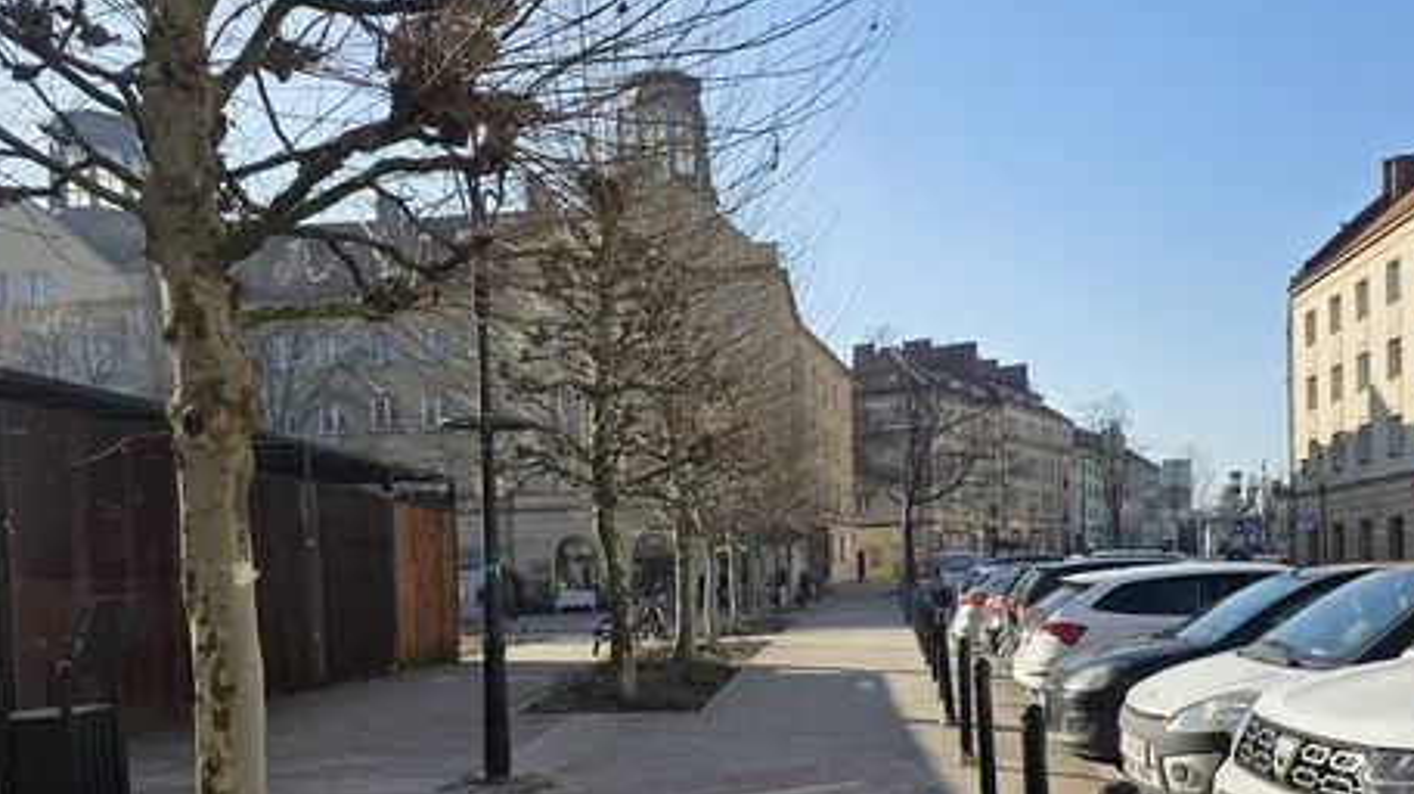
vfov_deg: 34.7
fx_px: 1237
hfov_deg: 59.5
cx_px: 754
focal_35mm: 33
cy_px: 611
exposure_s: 1/3354
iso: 80
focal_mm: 6.3
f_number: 1.7
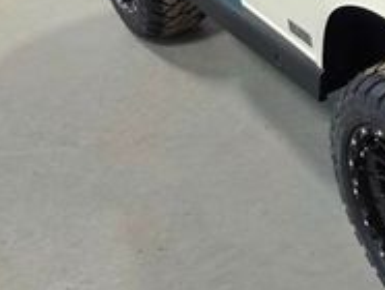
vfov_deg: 17.7
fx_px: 880
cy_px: -66
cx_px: 613
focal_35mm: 79
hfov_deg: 20.3
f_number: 1.7
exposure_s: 1/120
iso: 125
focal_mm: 6.3
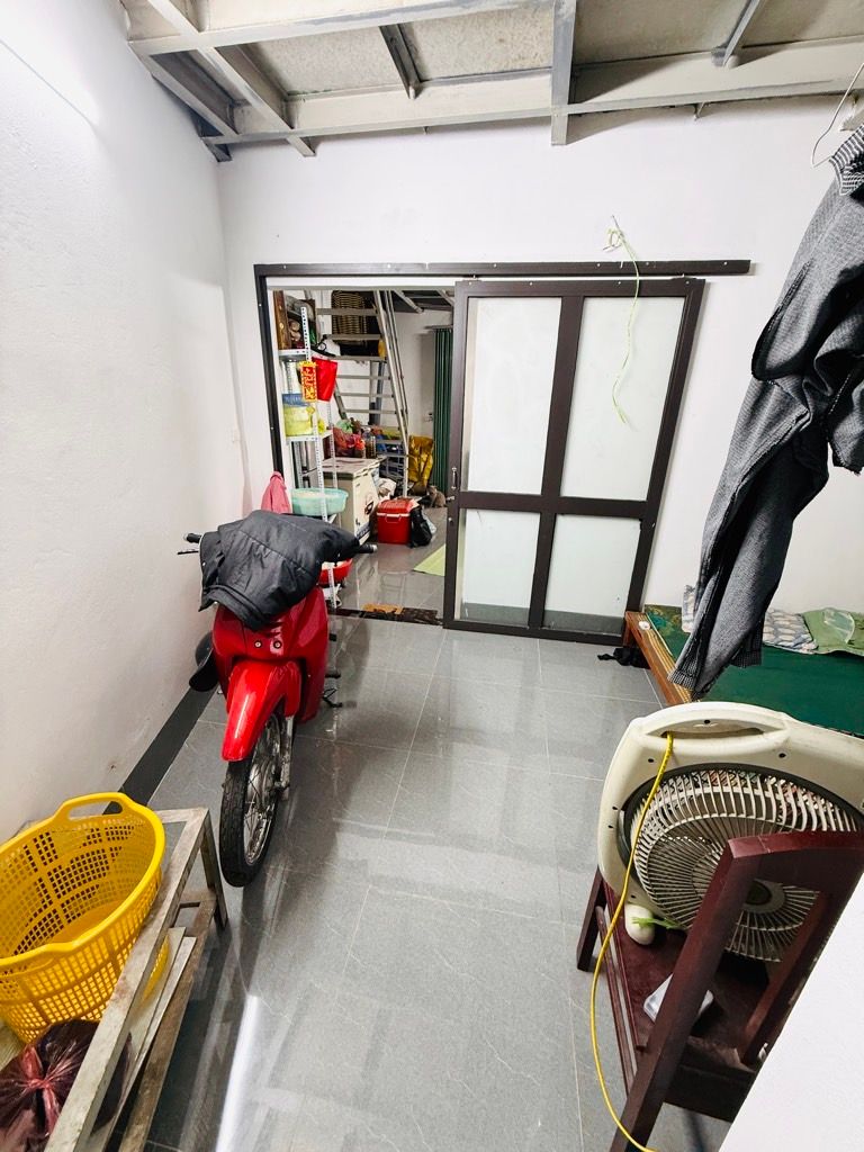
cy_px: 576
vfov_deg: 102.1
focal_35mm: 14
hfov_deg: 85.7
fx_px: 466
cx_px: 432
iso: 250
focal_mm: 2.22
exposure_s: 1/50
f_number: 2.2
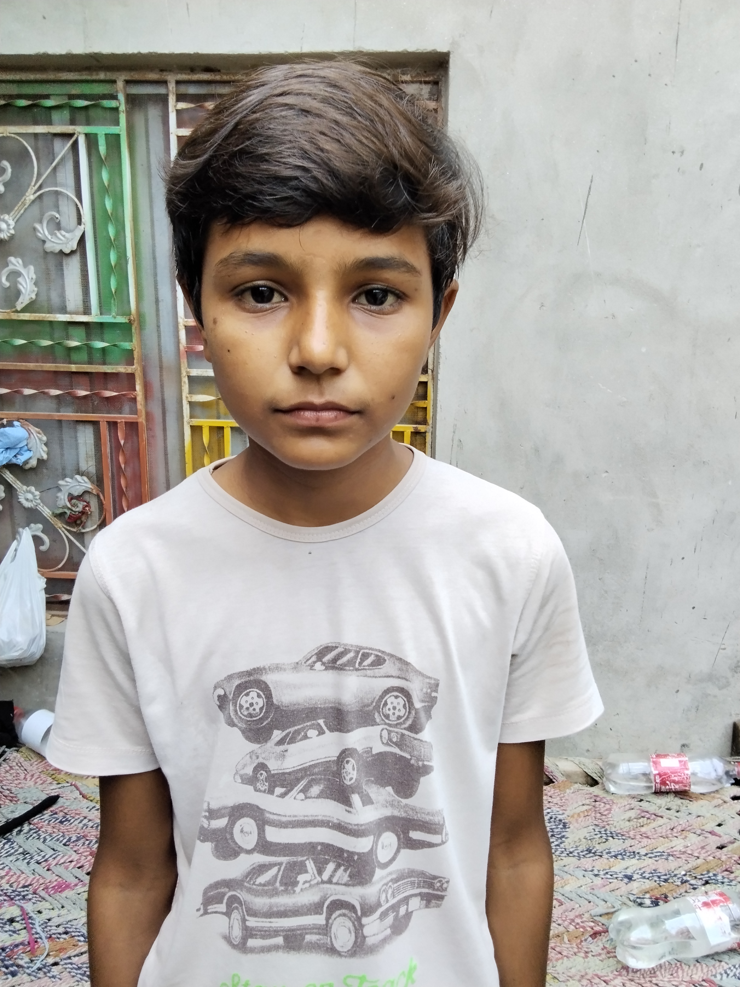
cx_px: 370
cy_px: 494
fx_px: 741
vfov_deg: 67.3
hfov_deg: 53.1
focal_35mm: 26
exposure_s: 1/138
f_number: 2
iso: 50
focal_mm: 2.78
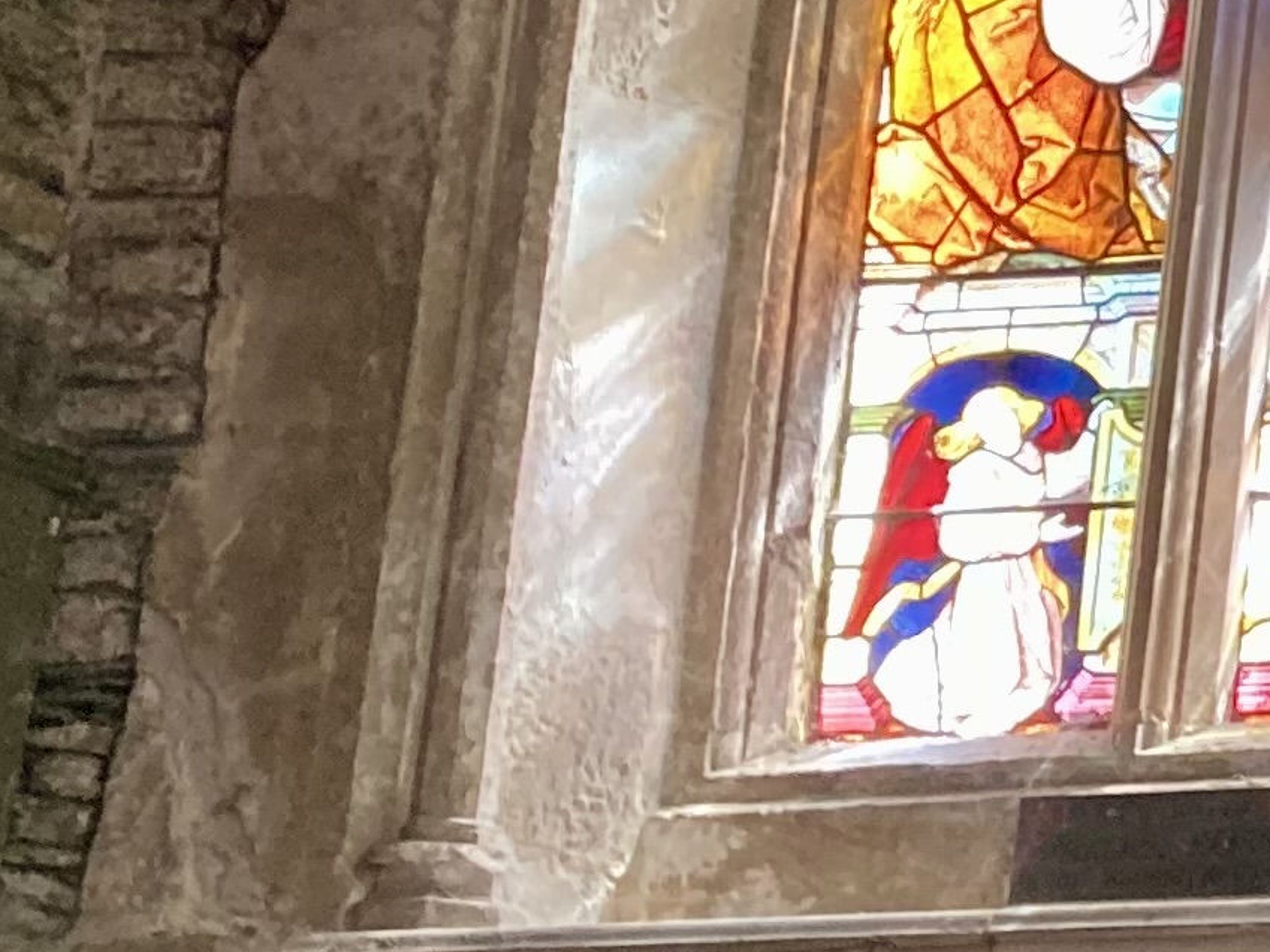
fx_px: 4880
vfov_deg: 11.2
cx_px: 2811
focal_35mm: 133
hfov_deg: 12.4
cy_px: 480
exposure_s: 1/60
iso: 320
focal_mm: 3.99
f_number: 1.8
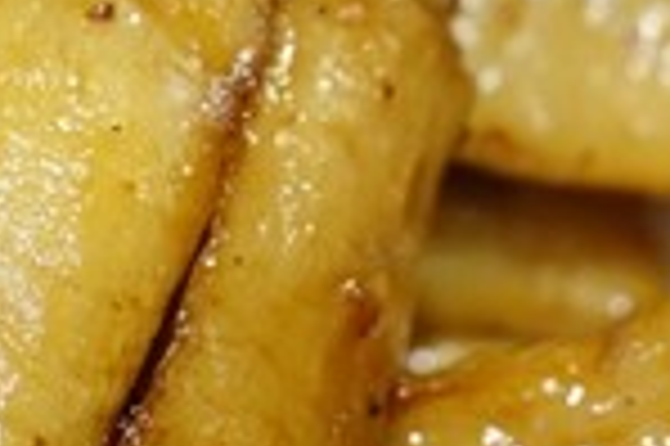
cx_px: 175
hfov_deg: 16.7
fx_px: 2268
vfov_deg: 11.2
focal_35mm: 122
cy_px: 88
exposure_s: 1/30
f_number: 4
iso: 800
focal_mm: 10.4
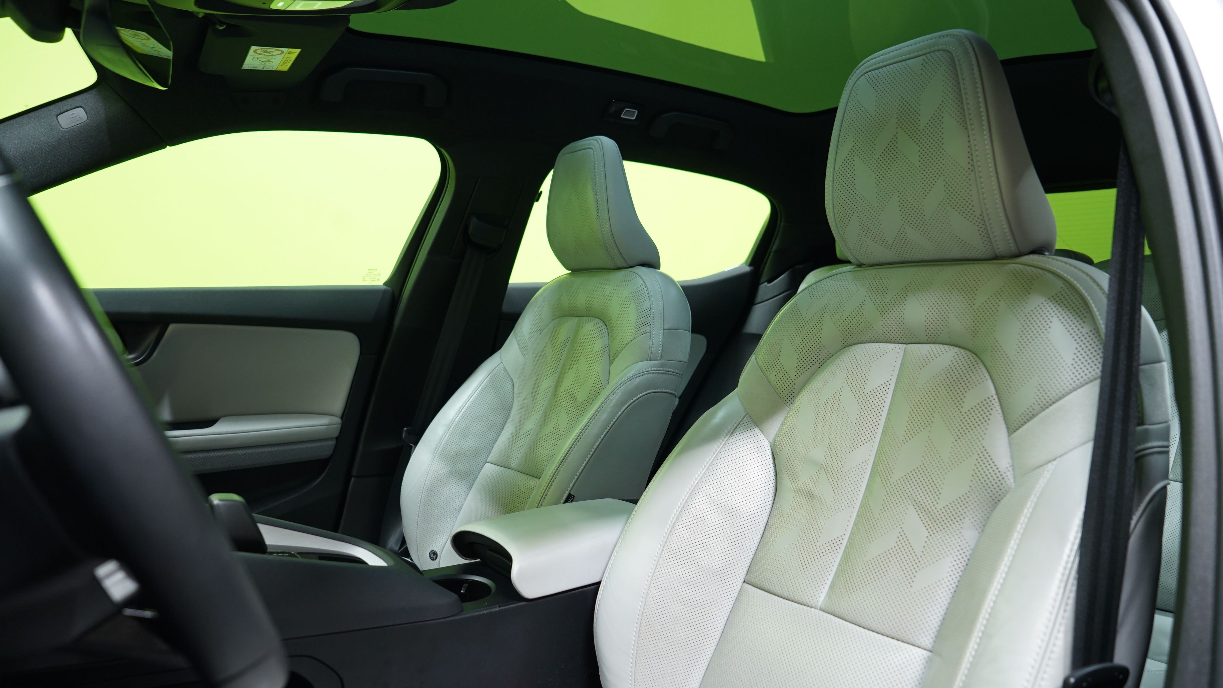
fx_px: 843
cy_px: 382
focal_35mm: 26
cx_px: 623
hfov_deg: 71.9
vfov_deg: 44.3
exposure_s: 1/25
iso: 800
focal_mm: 24
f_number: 4.5
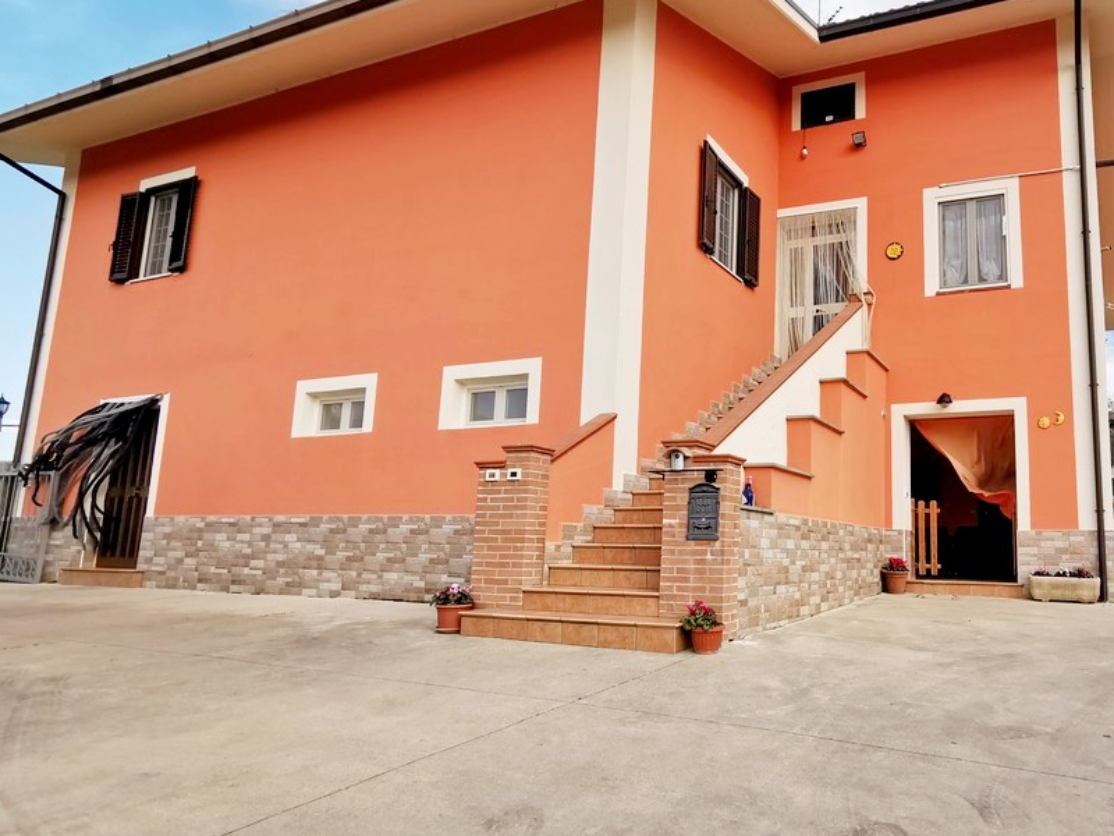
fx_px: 772
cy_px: 431
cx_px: 781
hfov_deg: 68.6
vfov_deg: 56.8
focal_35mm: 24
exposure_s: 1/355
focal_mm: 2.35
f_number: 2.2
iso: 50
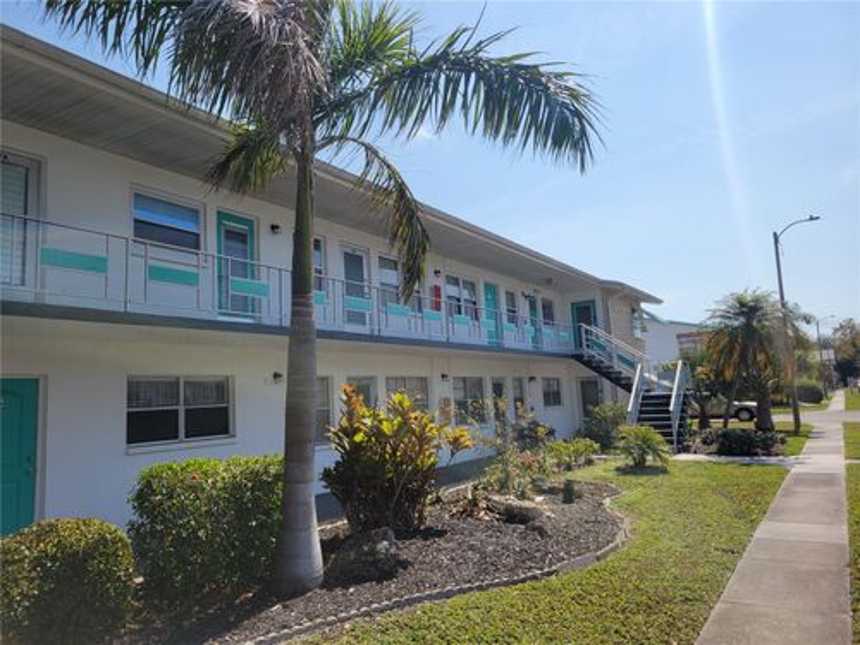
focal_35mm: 26
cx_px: 430
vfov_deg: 53.1
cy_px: 322
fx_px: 646
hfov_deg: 67.3
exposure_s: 1/3589
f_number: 1.8
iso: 40
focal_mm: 5.4
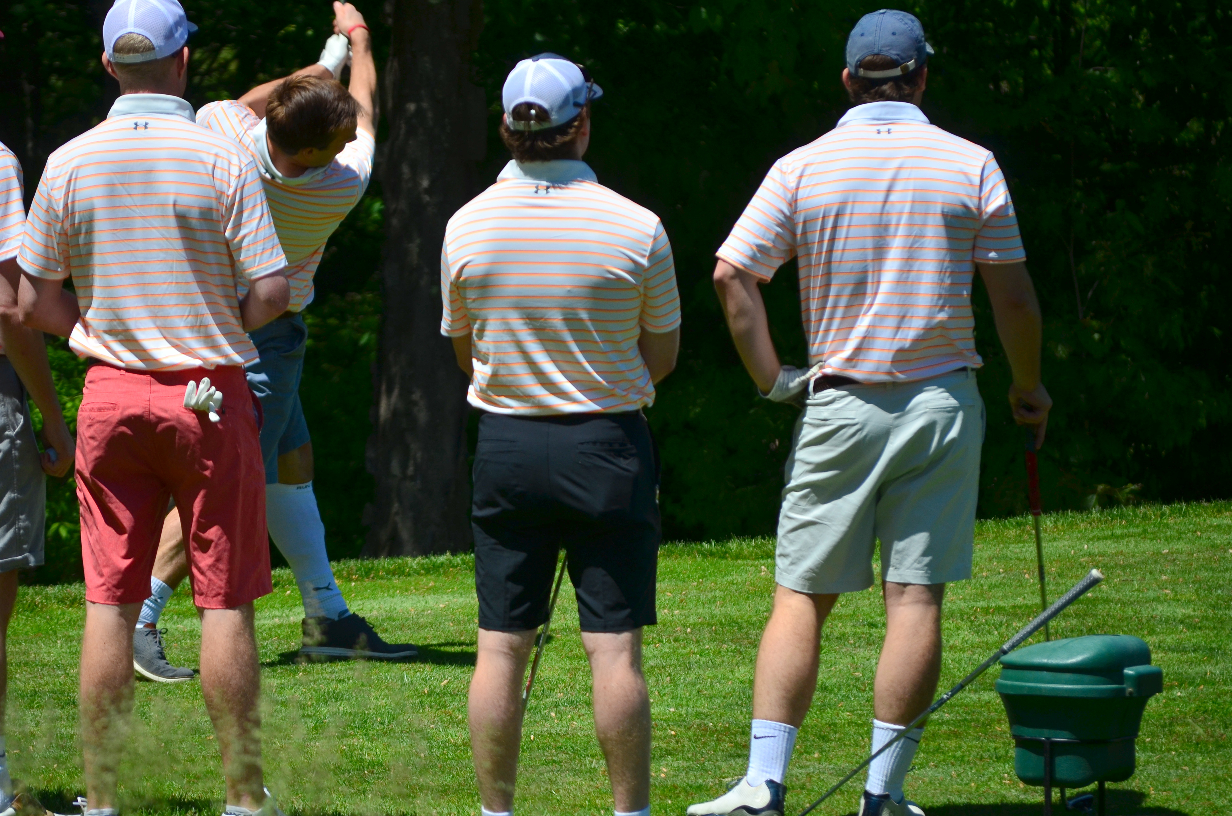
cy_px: 411
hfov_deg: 7.5
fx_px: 9426
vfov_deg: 5.0
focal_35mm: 276
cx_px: 486
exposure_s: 1/800
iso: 200
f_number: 5
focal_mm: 150
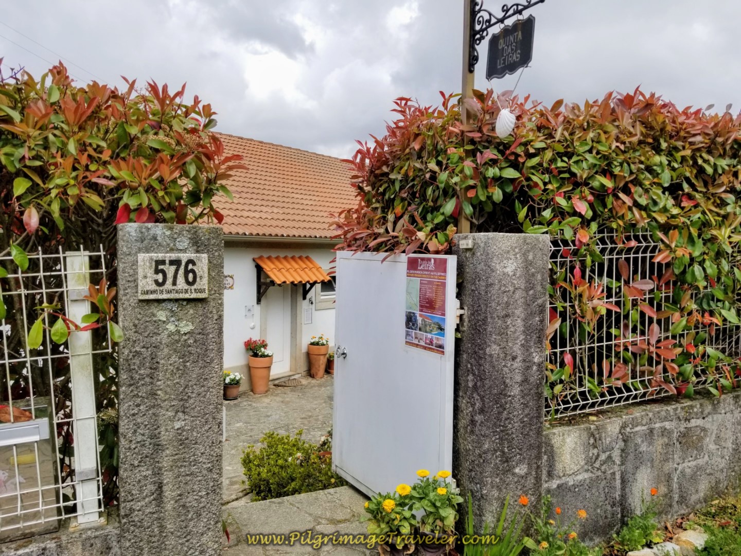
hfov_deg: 67.3
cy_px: 278
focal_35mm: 26
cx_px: 370
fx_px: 557
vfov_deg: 53.1
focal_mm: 4.3
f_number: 1.7
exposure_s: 1/2392
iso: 50
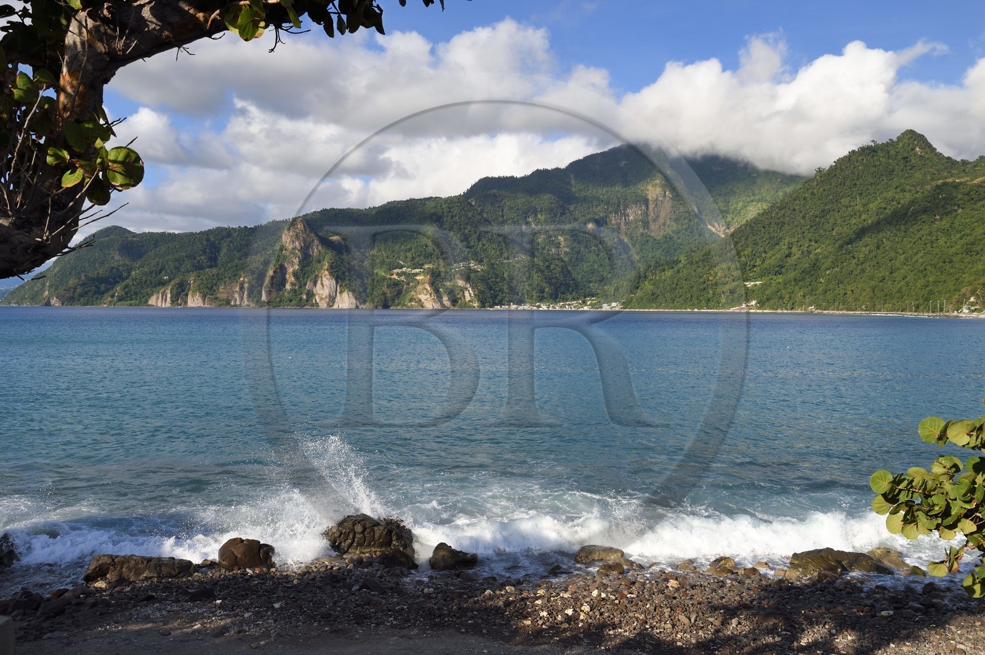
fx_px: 929
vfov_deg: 38.8
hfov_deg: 55.8
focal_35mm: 34
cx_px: 492
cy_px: 328
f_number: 13
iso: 200
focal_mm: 34
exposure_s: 1/320
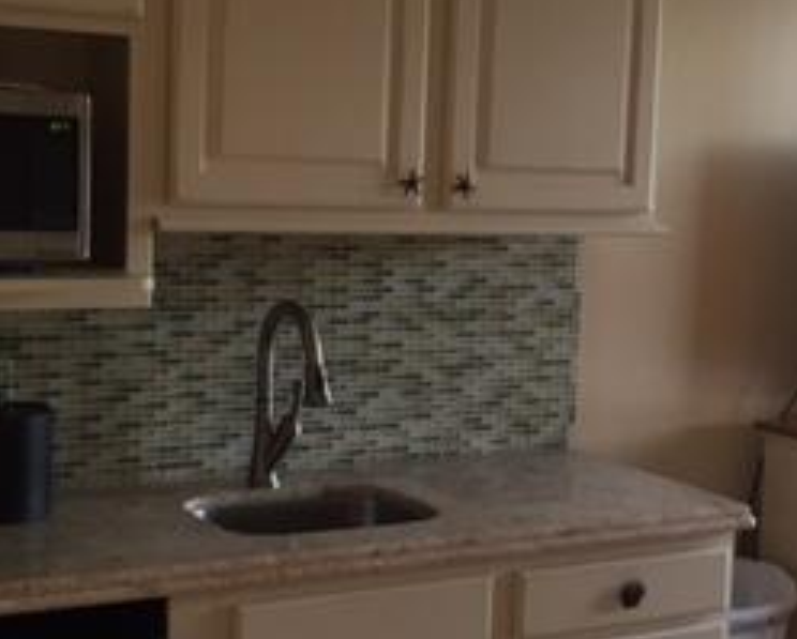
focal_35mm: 73
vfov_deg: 21.0
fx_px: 1724
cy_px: 334
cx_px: 662
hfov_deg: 25.5
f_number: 2.2
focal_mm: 4.15
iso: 80
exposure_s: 1/30
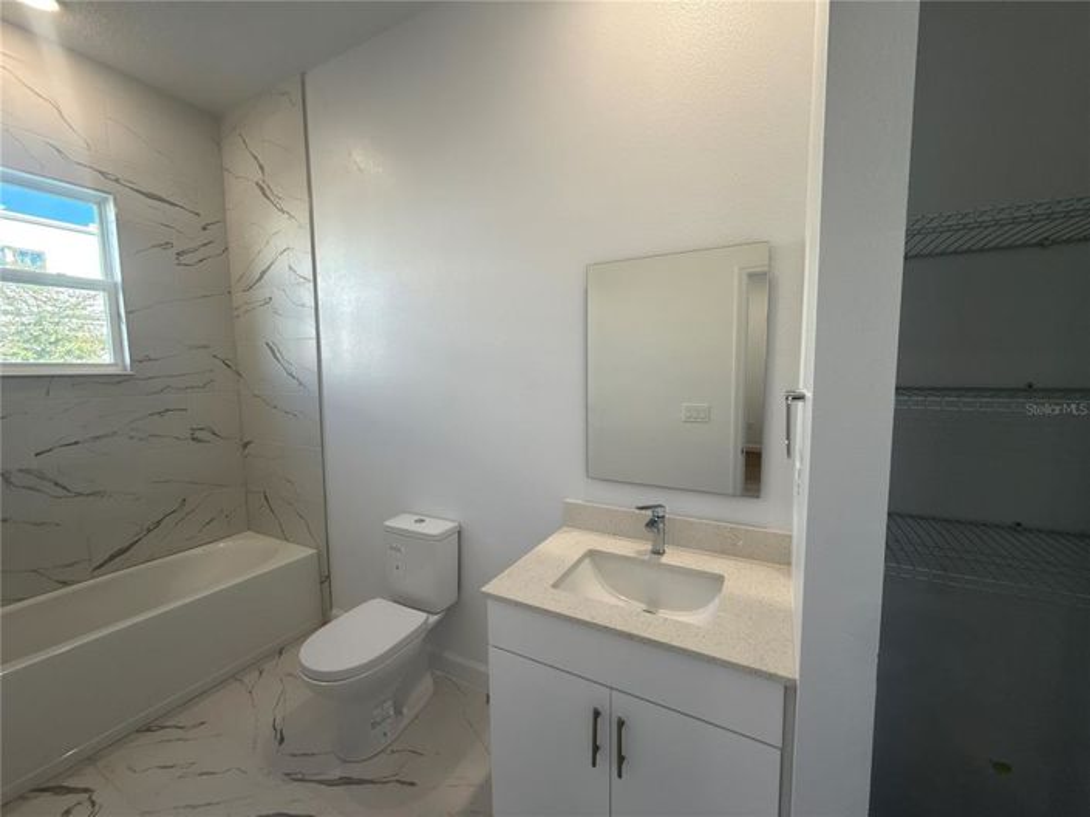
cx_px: 545
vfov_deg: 85.6
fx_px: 441
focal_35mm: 14
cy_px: 408
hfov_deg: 102.1
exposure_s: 1/120
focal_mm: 2.22
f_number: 2.2
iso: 80
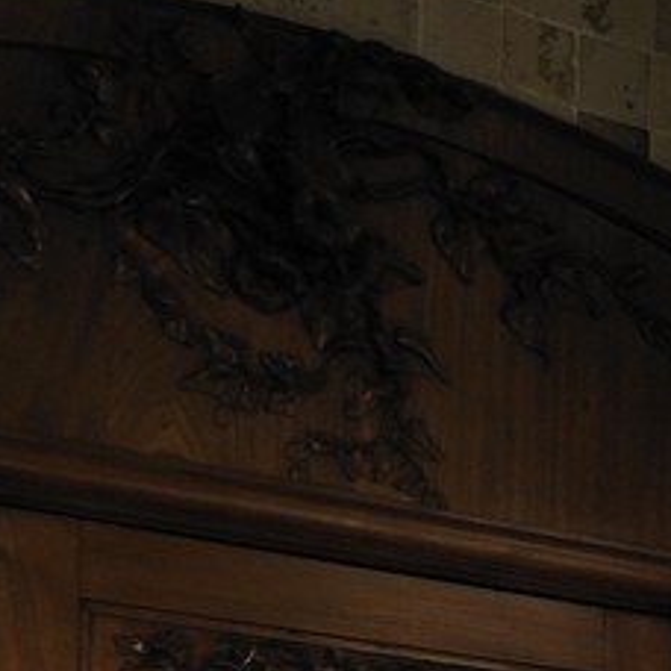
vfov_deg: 11.3
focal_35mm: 143
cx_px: 2116
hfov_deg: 9.3
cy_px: 1251
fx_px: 3136
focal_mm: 24
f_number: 9
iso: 200
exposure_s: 1
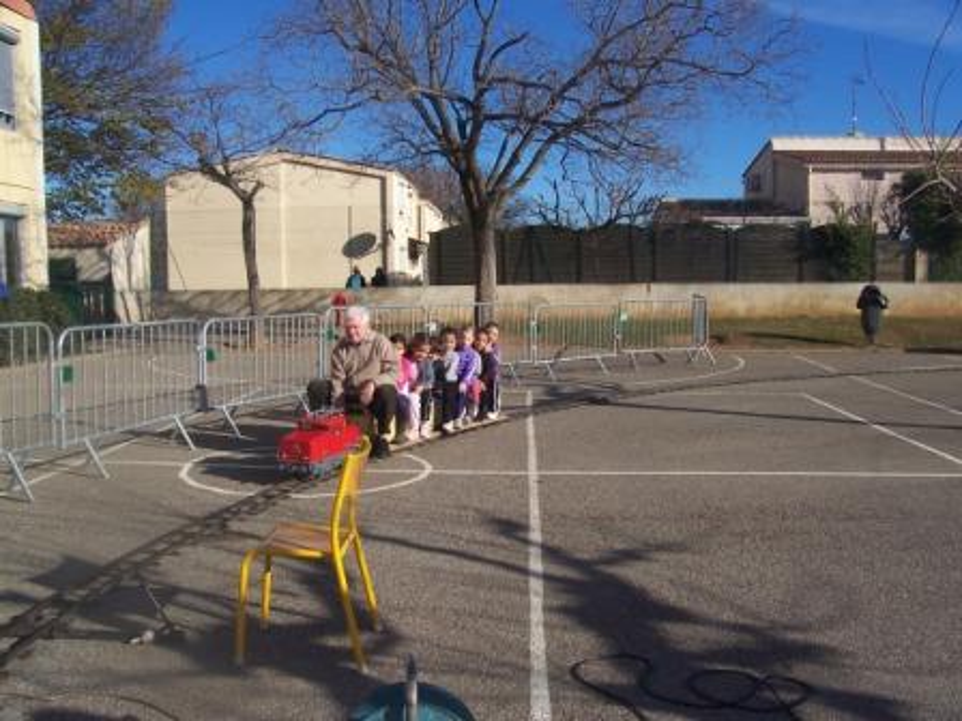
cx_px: 481
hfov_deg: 54.0
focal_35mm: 34
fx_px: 945
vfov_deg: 41.8
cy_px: 360
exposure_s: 1/750
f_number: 5.6
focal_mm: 5.6
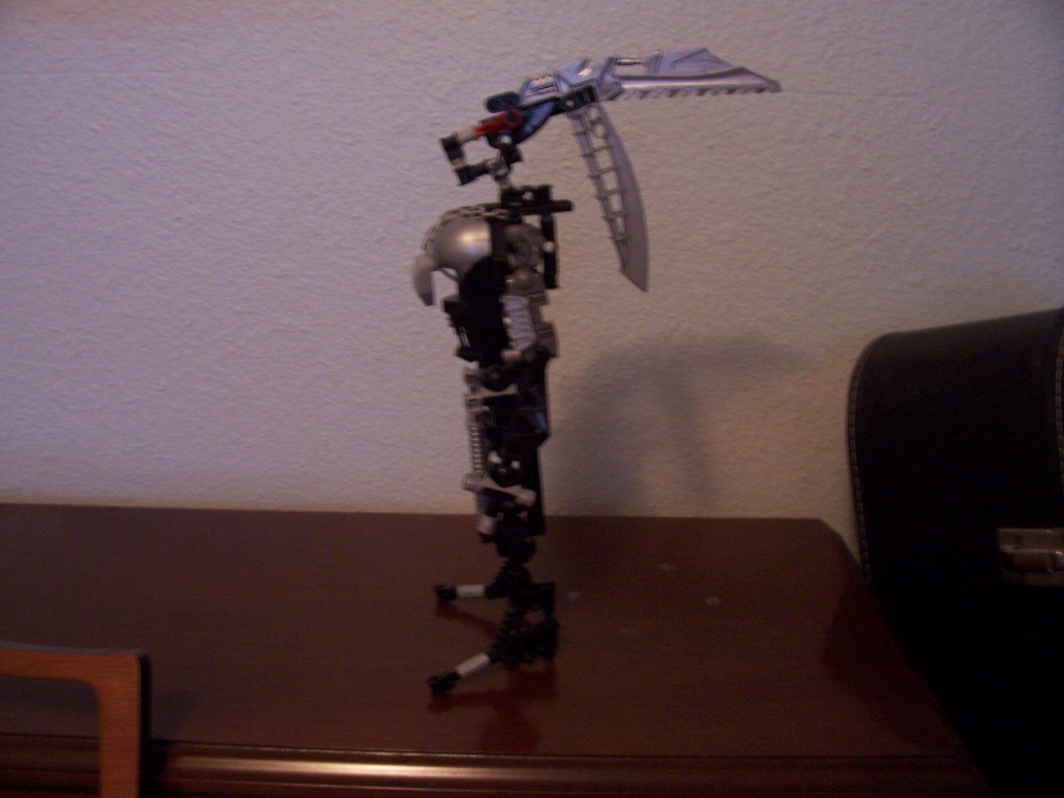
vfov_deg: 41.8
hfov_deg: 54.0
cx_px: 532
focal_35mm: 34
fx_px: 1045
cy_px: 399
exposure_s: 1/8
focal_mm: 5.6
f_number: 2.7
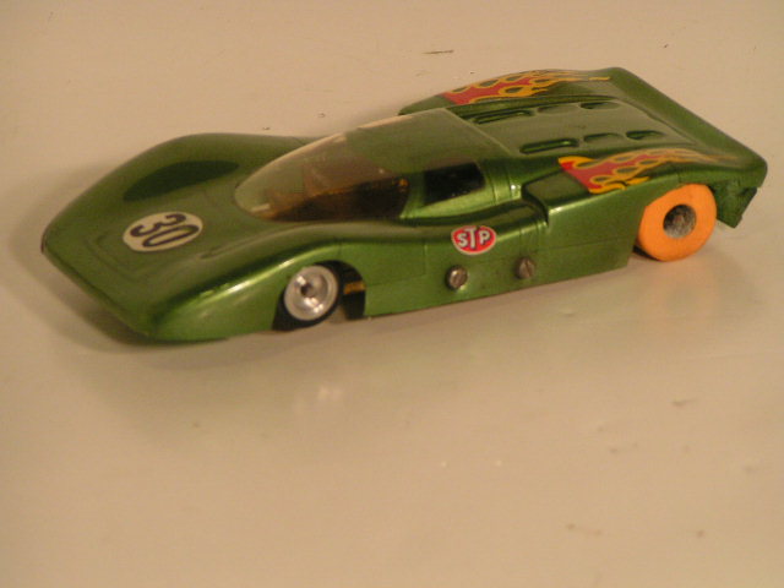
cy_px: 294
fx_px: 5119
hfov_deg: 8.8
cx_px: 392
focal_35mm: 226
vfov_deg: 6.6
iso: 125
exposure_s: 1/250
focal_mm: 34.5
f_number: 3.5
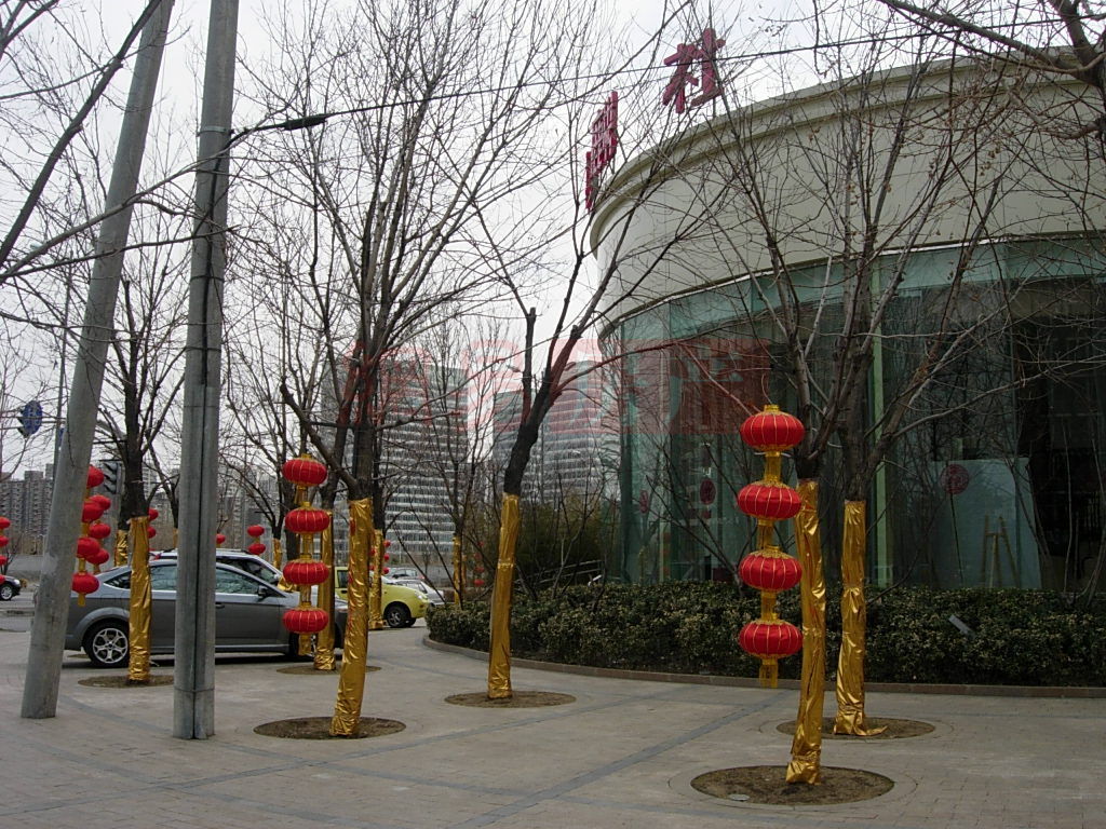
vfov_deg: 37.7
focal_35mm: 38
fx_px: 1214
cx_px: 553
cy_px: 414
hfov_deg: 49.0
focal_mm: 7.8
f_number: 4.8
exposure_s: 1/406
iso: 64
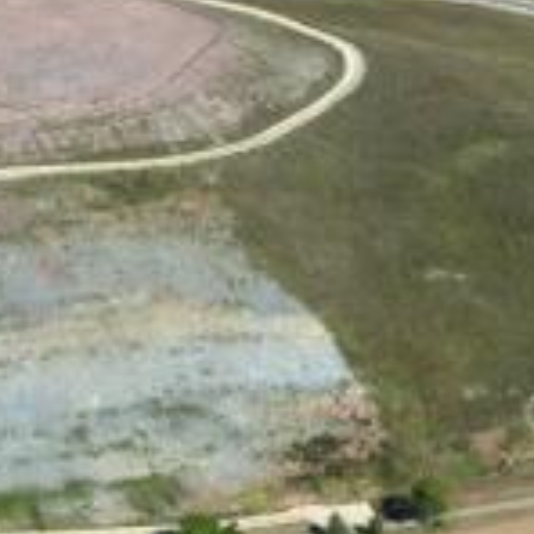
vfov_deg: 5.9
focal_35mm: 294
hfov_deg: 6.0
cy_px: -81
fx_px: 5131
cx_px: 325
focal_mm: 50
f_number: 5
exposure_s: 1/1000
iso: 100
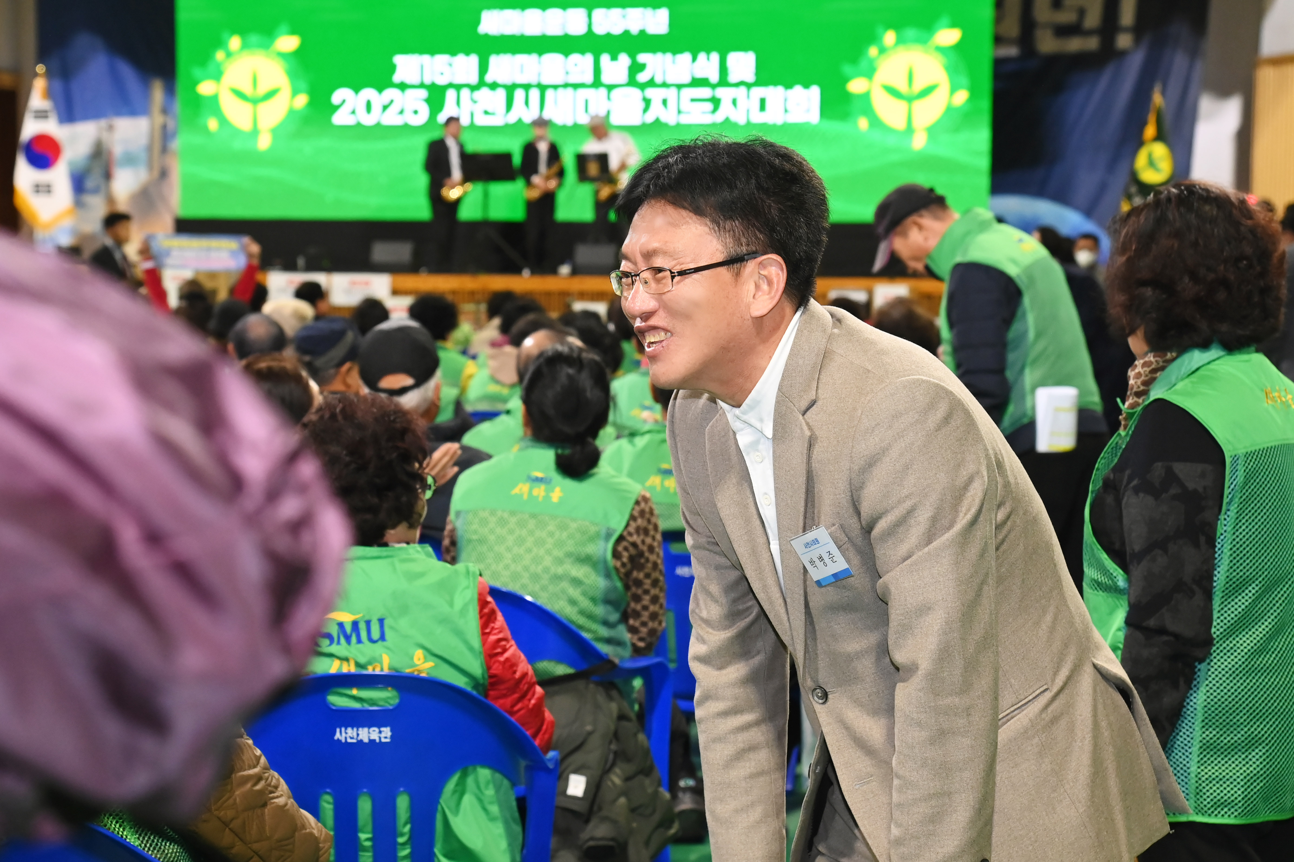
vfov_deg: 19.5
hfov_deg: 28.8
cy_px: 431
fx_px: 2516
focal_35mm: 70
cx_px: 647
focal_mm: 70
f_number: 6.3
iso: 3200
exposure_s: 1/250
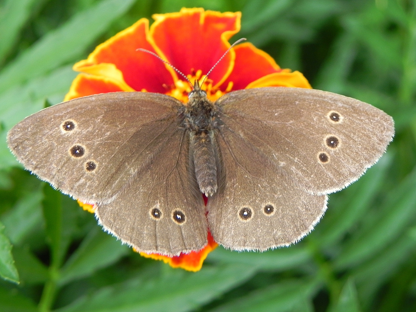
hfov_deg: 18.5
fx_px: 1274
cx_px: 207
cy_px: 156
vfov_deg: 14.0
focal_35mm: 106
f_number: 4
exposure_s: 1/104
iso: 160
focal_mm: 18.8
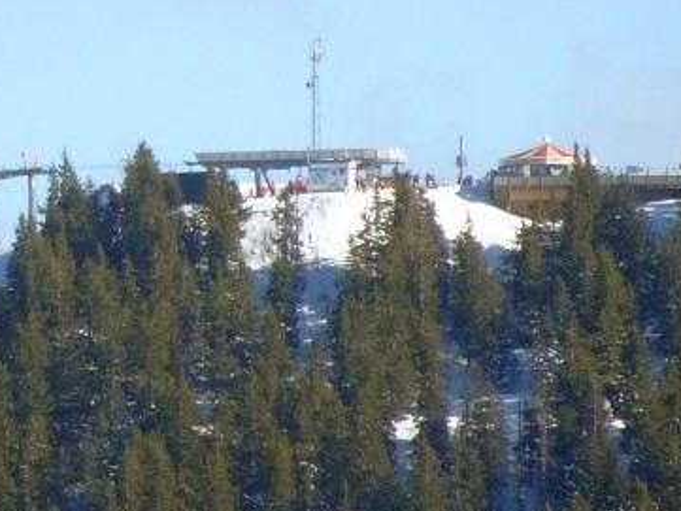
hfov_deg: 1.0
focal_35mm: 2043
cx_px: 153
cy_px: 192
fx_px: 40205
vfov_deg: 0.7
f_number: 6.4
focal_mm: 123
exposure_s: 1/250
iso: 100
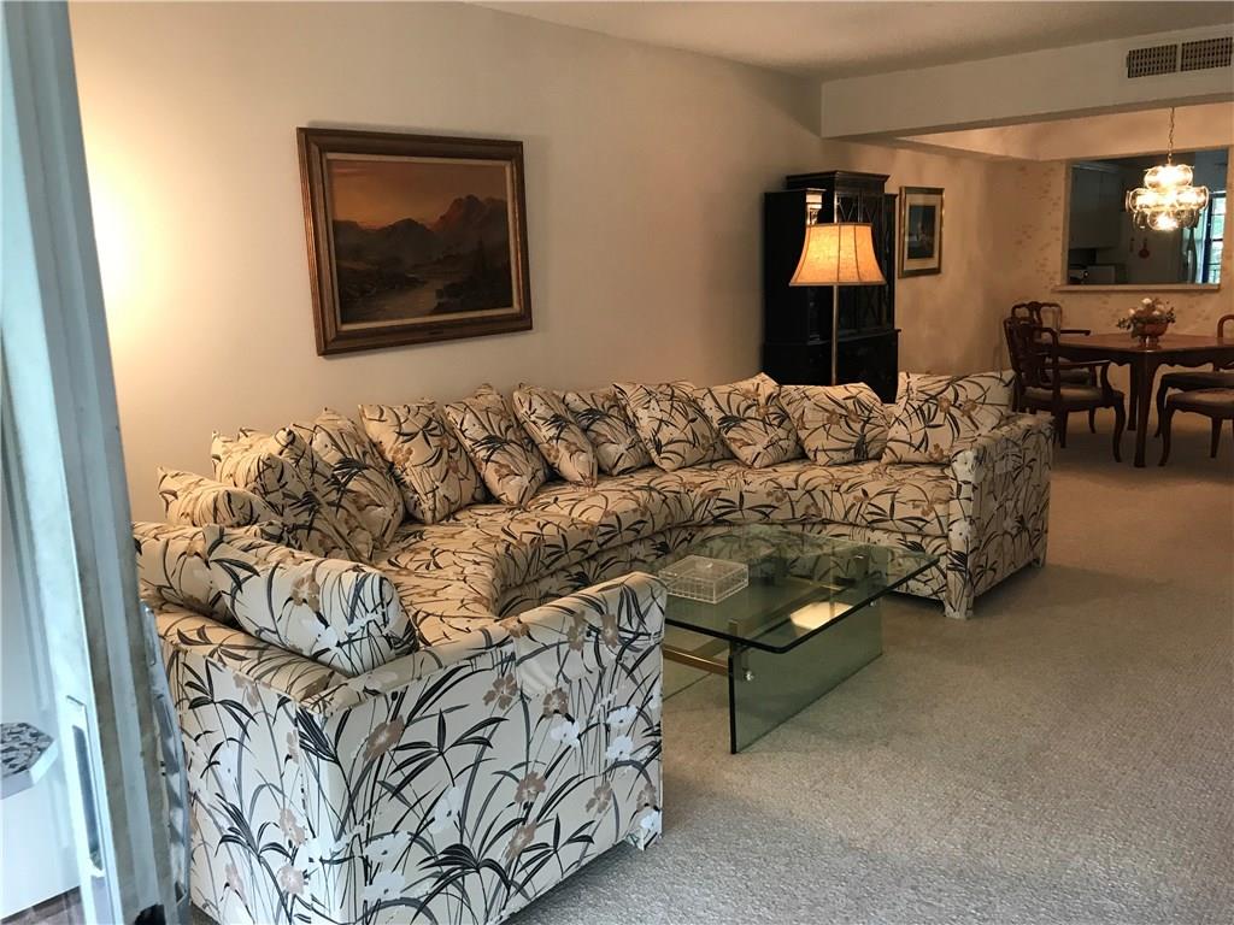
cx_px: 617
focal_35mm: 28
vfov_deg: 49.7
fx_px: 998
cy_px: 462
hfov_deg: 63.4
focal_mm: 3.99
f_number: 1.8
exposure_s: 1/30
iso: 40
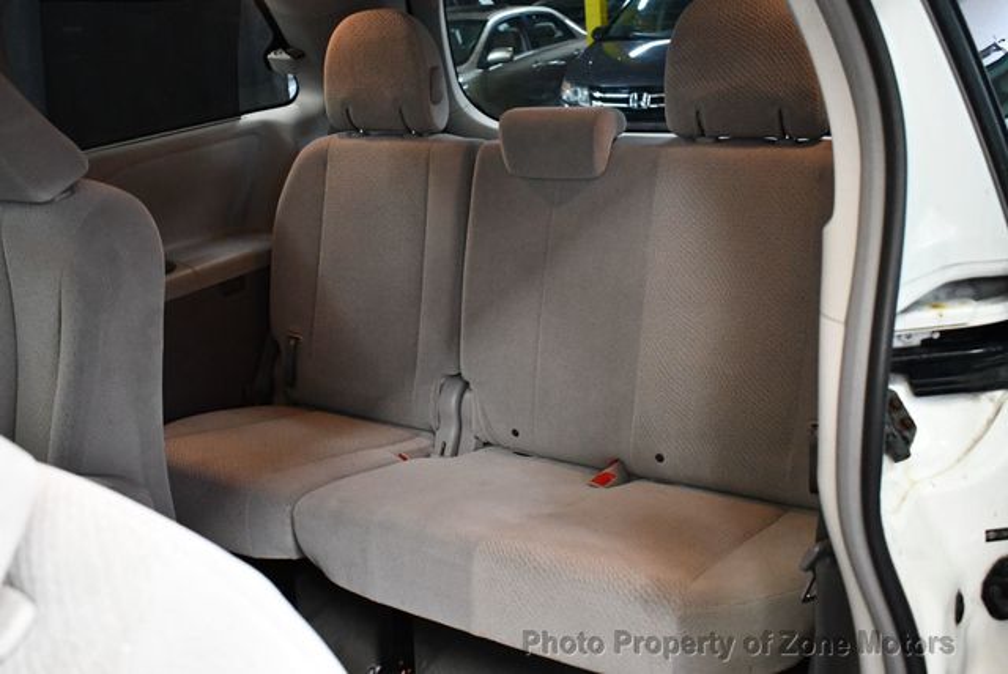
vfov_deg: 36.9
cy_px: 337
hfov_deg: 53.1
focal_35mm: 36
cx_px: 504
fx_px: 1009
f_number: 3.5
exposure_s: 1/60
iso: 3200
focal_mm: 18
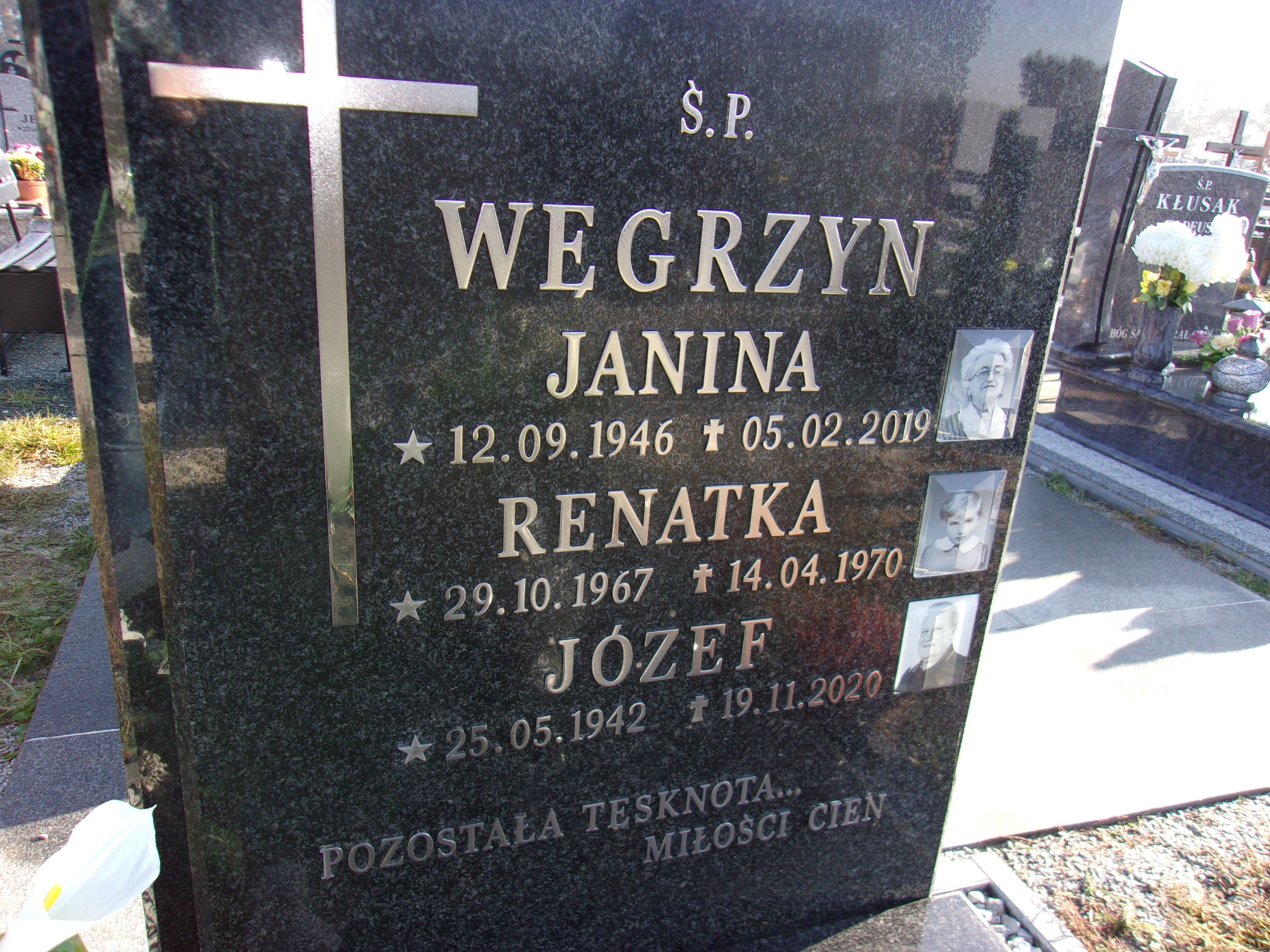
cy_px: 476
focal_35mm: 27
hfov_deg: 65.3
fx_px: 991
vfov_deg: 51.4
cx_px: 635
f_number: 3
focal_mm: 4.9
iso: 80
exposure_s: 1/200
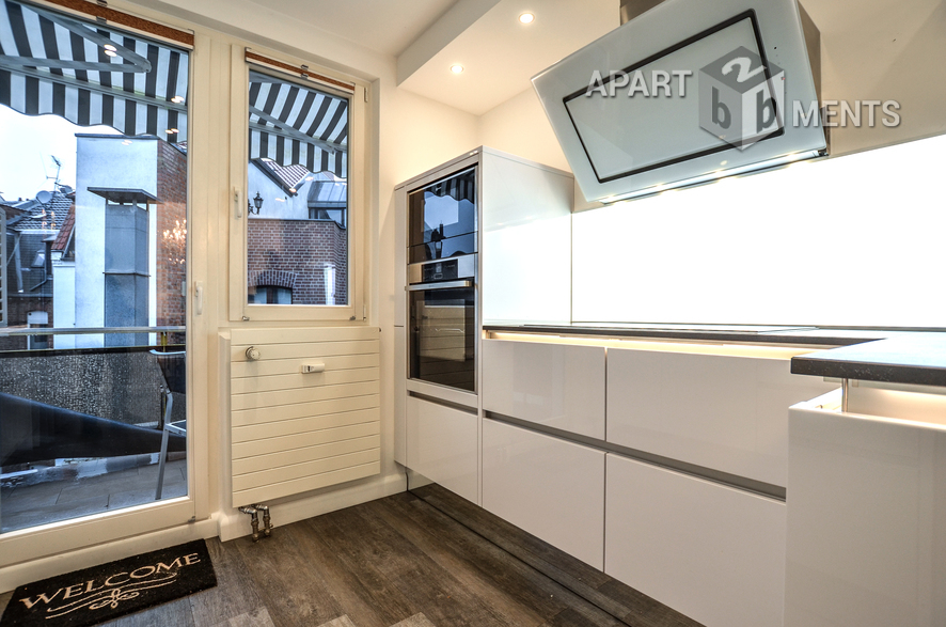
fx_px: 393
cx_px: 473
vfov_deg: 77.1
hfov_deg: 100.5
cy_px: 314
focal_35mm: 15
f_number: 3.5
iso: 360
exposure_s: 1/30
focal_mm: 10
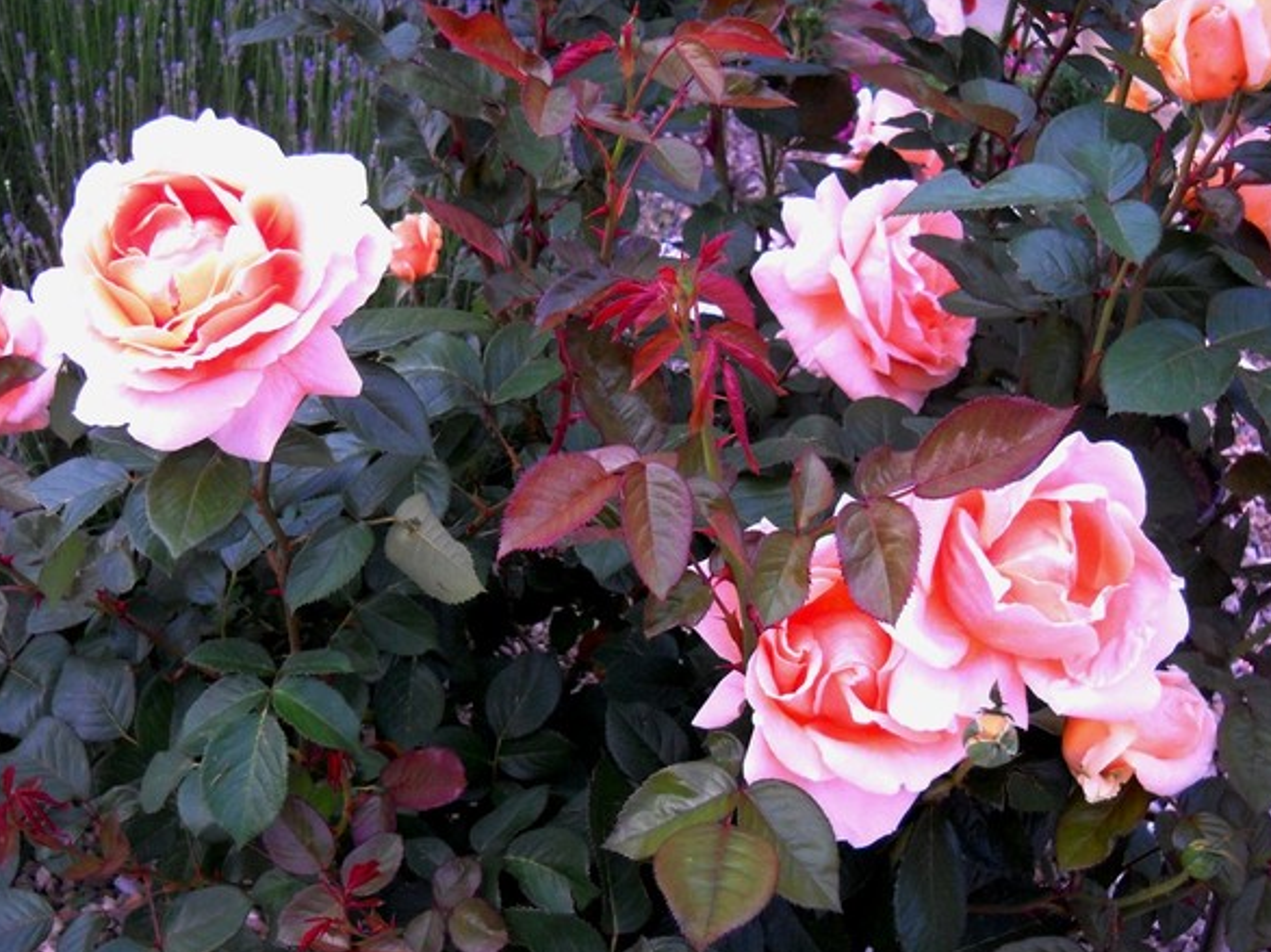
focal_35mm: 42
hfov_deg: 44.8
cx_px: 631
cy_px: 484
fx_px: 1541
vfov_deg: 34.3
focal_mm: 6.72
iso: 383
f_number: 3.1
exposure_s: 1/105
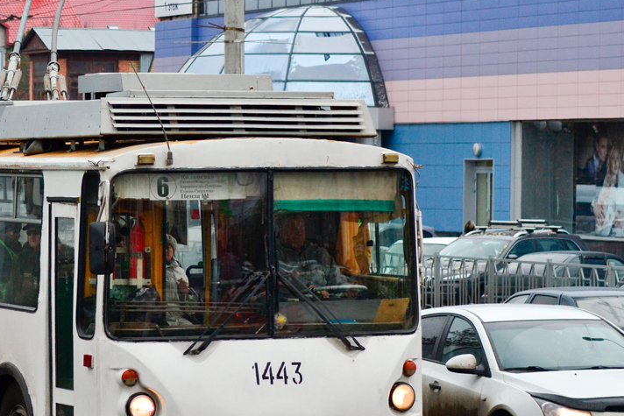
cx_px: 140
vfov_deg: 7.8
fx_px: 3068
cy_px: 213
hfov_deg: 11.6
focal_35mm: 177
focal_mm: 70
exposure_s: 1/640
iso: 400
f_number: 6.3
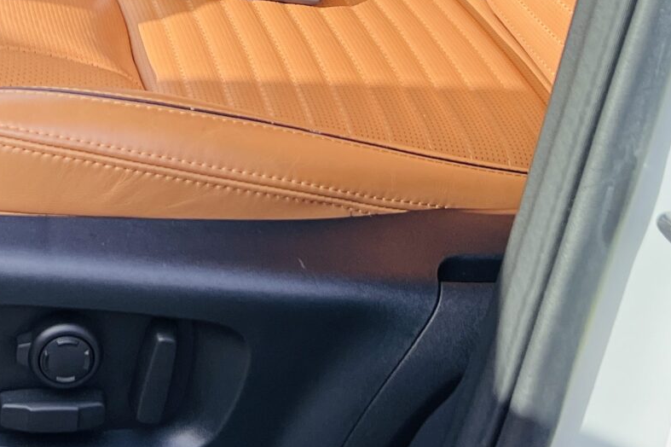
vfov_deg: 14.2
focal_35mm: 88
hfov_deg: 22.3
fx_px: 1639
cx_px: 15
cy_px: -282
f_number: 1.5
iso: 50
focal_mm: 5.7
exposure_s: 1/853
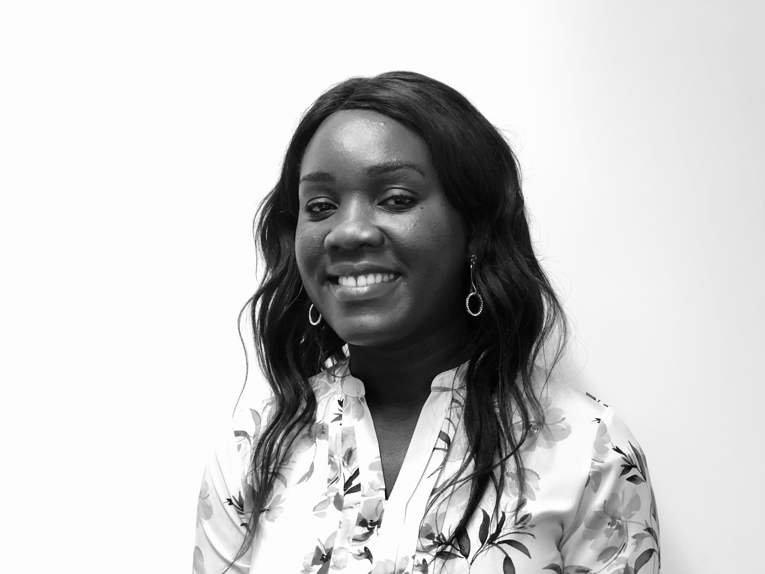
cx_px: 382
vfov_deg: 25.2
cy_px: 288
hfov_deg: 33.2
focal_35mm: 58
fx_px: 1282
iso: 200
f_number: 2.8
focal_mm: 6.6
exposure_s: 1/30
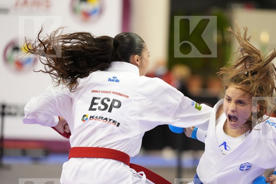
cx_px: 196
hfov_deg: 7.6
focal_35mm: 272
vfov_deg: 5.1
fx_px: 2085
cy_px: 118
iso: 5000
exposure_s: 1/1000
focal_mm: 182
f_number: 2.8
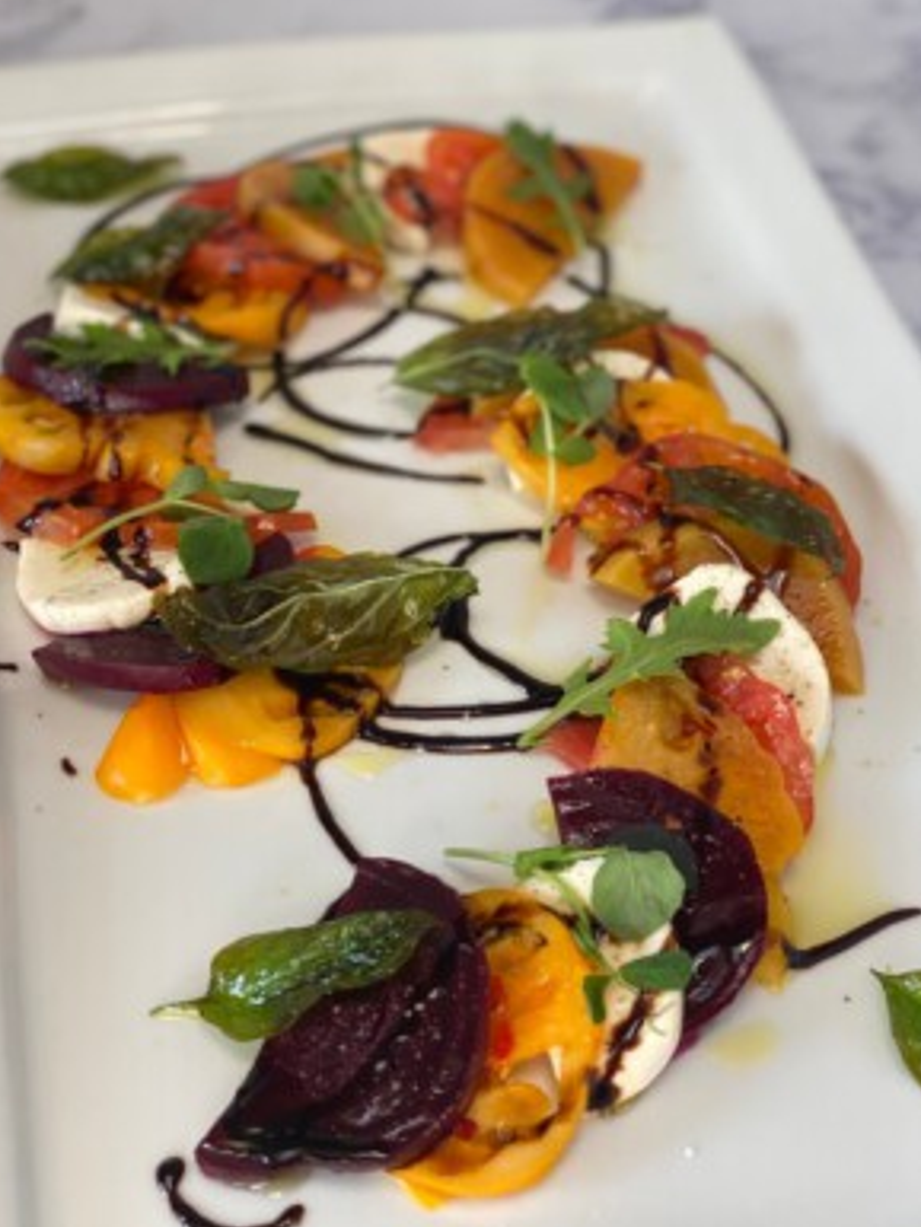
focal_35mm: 54
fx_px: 1915
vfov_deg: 35.5
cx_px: 453
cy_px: 612
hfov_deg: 27.0
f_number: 2
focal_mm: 6
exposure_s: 1/122
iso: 100
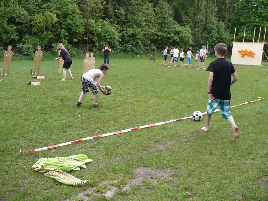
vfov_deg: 38.7
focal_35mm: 37
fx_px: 286
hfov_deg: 50.1
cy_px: 100
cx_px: 134
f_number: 2.8
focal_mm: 6.1
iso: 100
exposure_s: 1/320
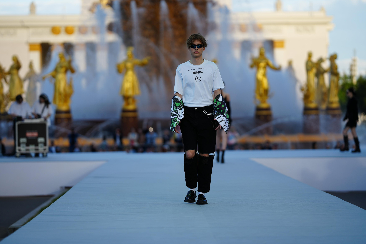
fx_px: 1372
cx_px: 183
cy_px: 122
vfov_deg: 10.2
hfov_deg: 15.2
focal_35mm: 135
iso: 100
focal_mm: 135
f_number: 1.8
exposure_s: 1/1600
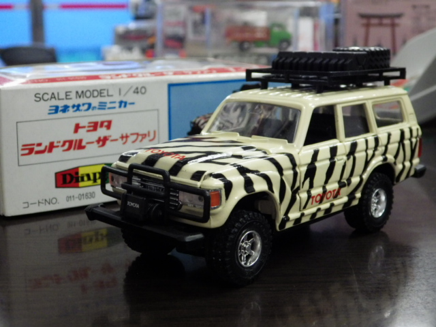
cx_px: 218
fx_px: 743
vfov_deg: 24.8
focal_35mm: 59
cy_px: 164
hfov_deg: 32.7
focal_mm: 10.7
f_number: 4
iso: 800
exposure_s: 1/60
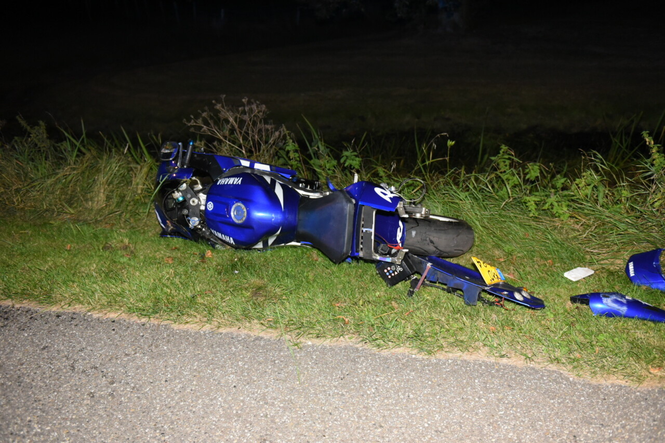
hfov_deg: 63.7
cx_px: 332
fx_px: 536
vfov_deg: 45.0
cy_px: 222
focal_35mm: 29
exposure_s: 1/50
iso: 3200
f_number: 3.2
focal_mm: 29
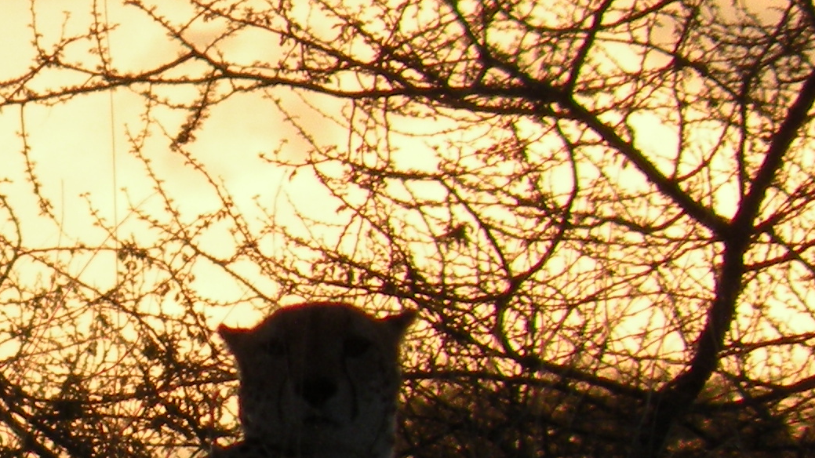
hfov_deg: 1.2
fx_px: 40167
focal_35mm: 1859
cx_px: 24
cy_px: 487
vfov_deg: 0.7
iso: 64
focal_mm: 84.2
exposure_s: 1/319
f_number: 5
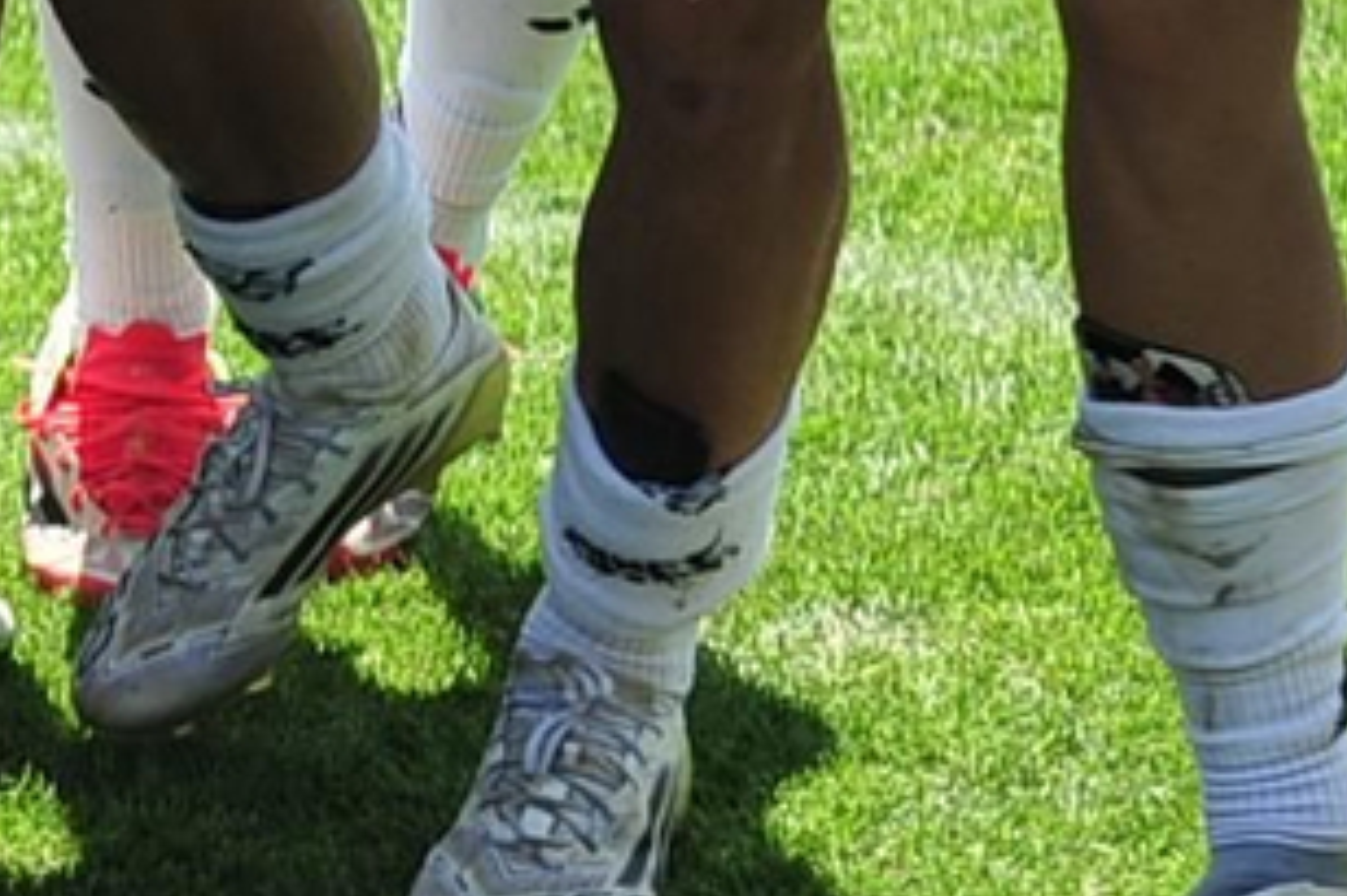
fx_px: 13612
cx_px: -1120
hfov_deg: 5.6
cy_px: -1108
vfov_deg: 3.7
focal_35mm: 364
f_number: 4
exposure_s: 1/1000
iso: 250
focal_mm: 70
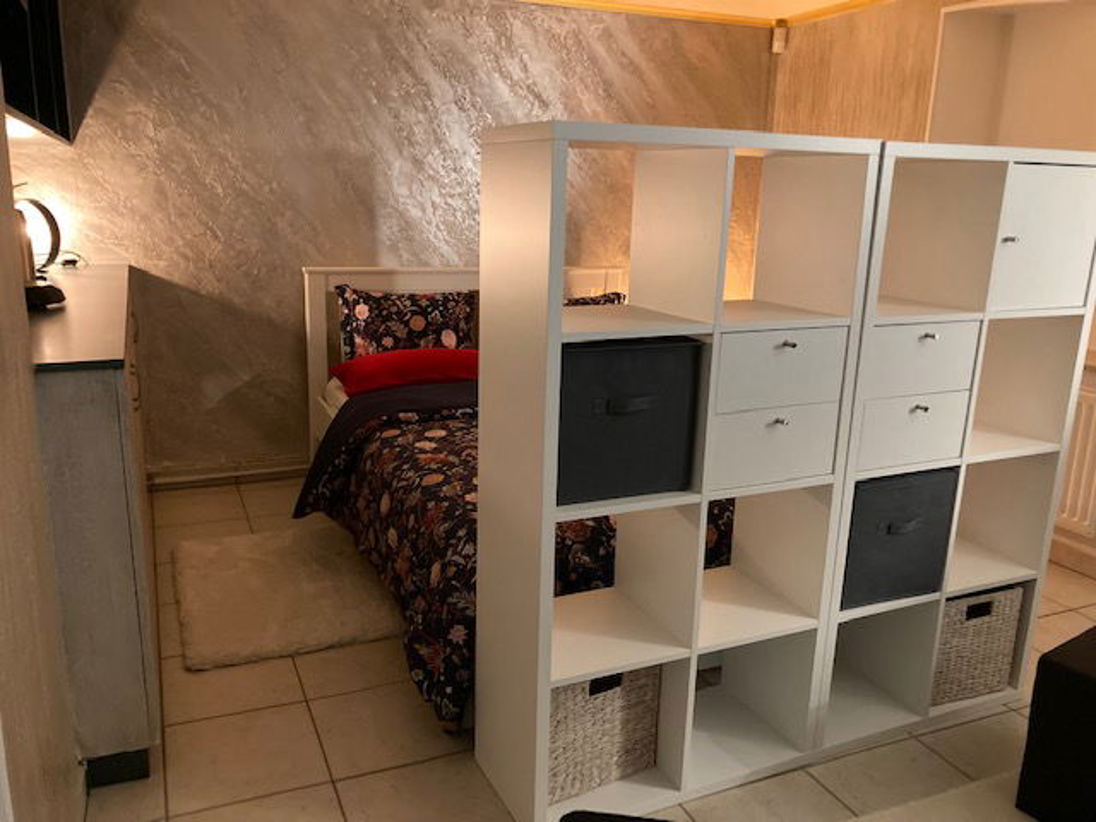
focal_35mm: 28
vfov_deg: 49.7
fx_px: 887
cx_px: 548
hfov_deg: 63.4
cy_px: 411
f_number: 1.8
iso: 640
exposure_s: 1/30
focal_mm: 3.99
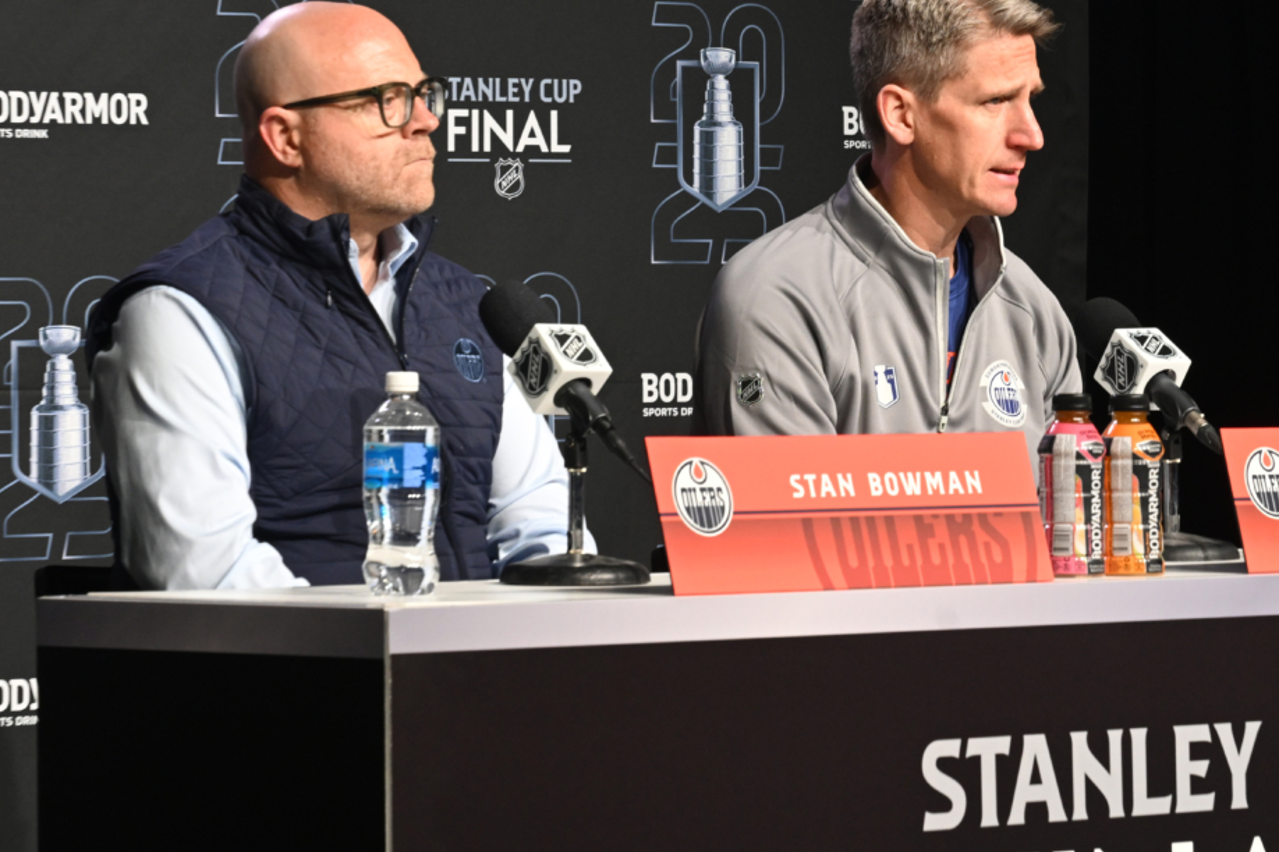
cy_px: 459
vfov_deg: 7.4
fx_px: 6572
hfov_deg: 11.1
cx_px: 807
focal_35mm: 185
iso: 1250
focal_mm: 96
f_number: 8
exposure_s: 1/100
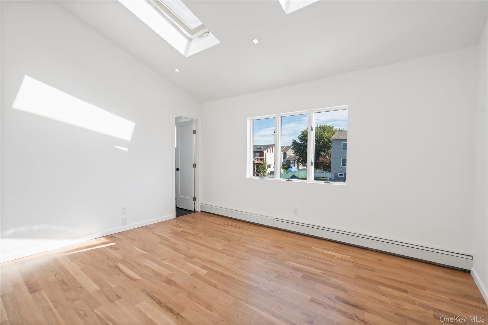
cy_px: 162
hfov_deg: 96.7
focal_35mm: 16
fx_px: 217
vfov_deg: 73.7
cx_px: 244
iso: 64
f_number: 6.3
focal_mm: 16
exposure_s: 1/10
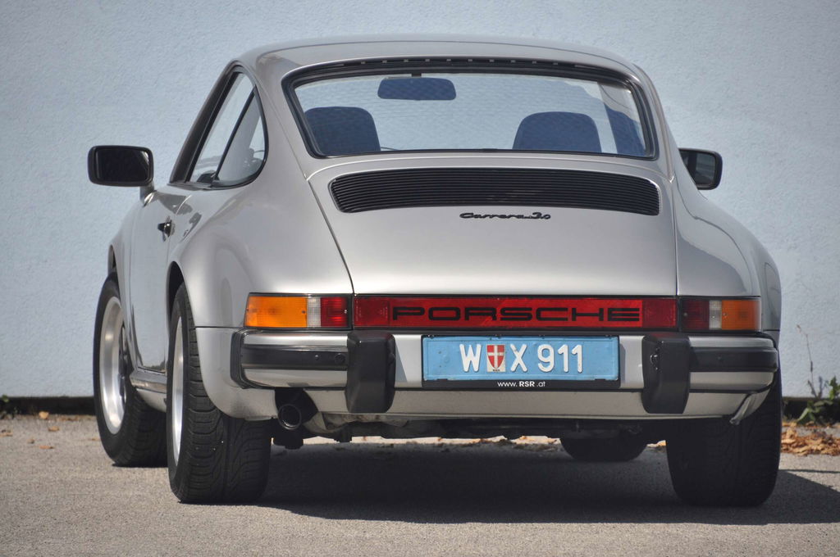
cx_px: 420
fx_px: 8389
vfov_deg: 3.8
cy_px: 278
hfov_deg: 5.7
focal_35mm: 360
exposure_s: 1/1000
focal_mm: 240
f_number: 6.3
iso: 500
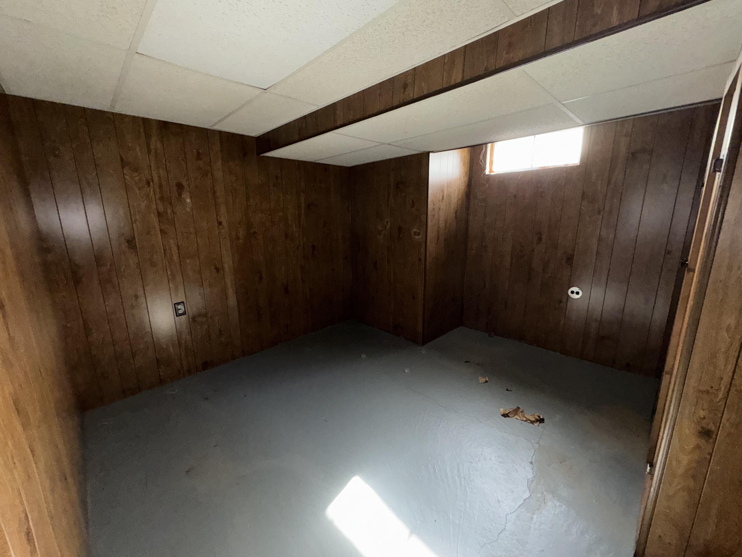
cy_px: 278
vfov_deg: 85.7
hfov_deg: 102.1
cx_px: 371
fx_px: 300
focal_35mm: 14
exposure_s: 1/60
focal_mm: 2.22
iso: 200
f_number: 2.2
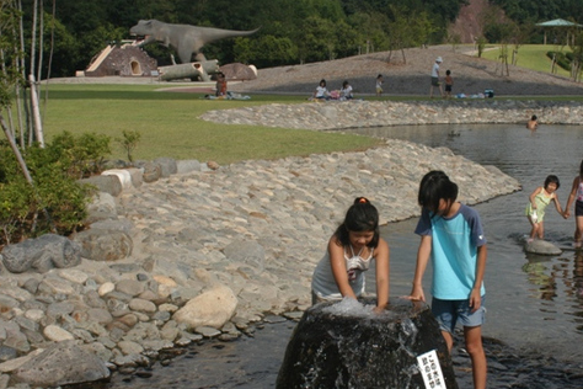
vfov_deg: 21.7
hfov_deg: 31.8
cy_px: 221
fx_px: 1015
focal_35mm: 63
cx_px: 385
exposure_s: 1/640
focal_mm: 31
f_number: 13
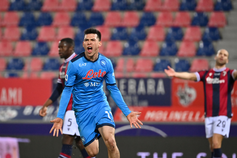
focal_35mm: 310
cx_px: 118
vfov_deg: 4.4
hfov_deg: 6.6
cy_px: 79
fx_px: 2040
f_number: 4
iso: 2500
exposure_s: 1/1250
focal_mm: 310
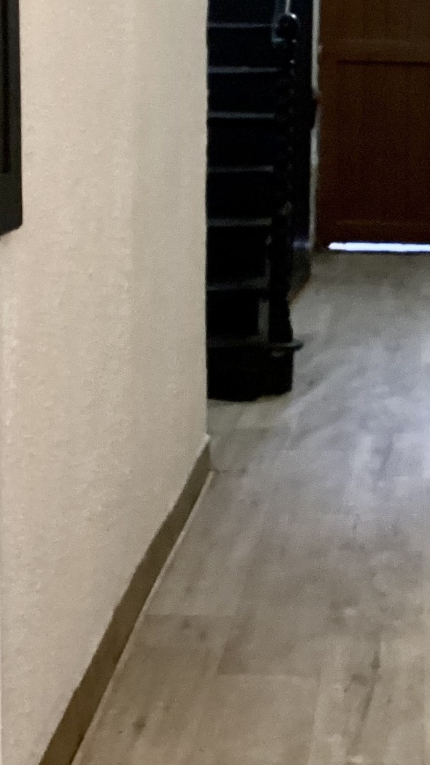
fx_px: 1521
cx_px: 397
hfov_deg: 15.9
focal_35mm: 75
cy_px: 85
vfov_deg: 27.3
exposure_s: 1/30
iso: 400
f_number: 2.4
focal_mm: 3.3
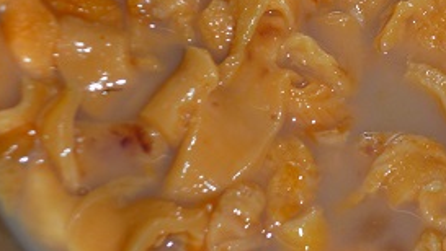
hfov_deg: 16.3
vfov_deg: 9.2
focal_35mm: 131
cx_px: 341
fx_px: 1550
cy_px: 4
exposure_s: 1/60
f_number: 4.5
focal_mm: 12.3
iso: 100
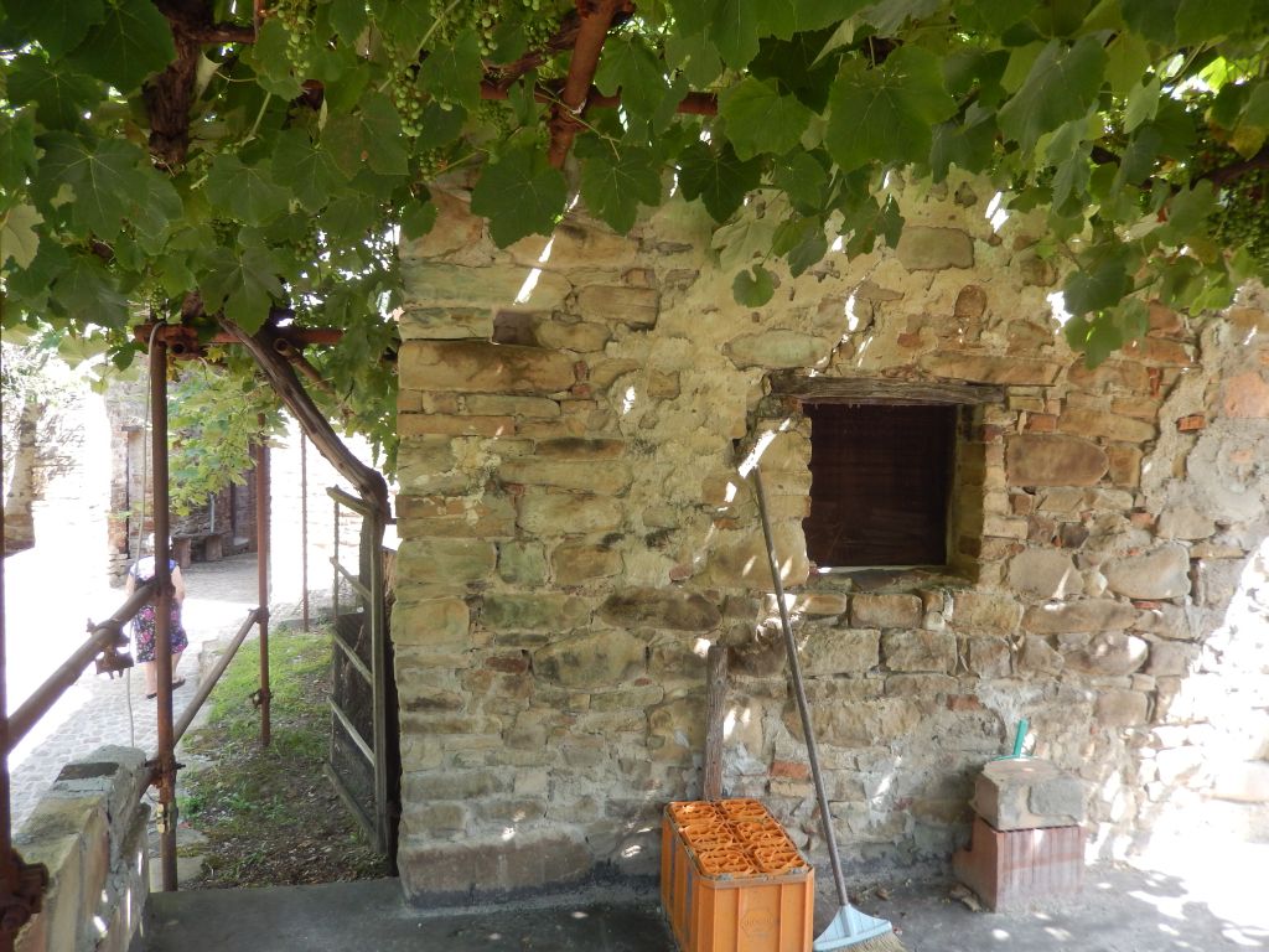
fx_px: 916
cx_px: 634
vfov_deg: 54.9
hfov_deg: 69.4
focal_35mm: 25
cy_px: 476
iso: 125
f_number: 3.4
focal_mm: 4.5
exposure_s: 1/100
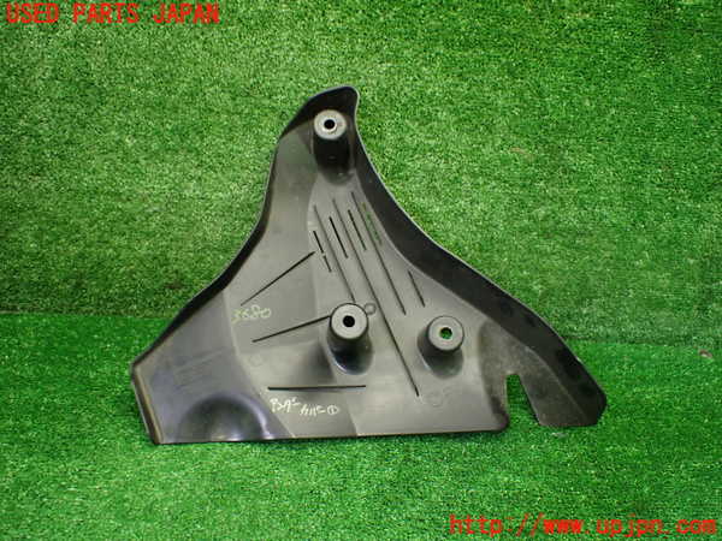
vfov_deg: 46.8
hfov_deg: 60.0
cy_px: 270
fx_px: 626
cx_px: 361
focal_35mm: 30
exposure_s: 1/125
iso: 640
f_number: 2.3
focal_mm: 5.4
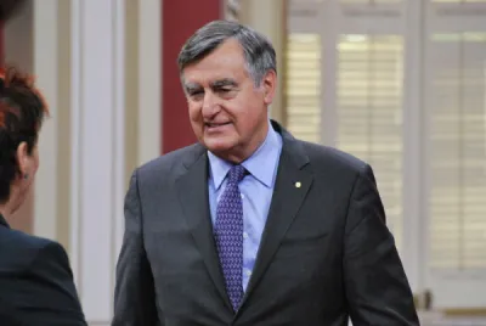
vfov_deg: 4.2
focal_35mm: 330
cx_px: 243
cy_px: 163
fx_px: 4462
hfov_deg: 6.2
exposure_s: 1/50
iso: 1600
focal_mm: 220
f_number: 5.6
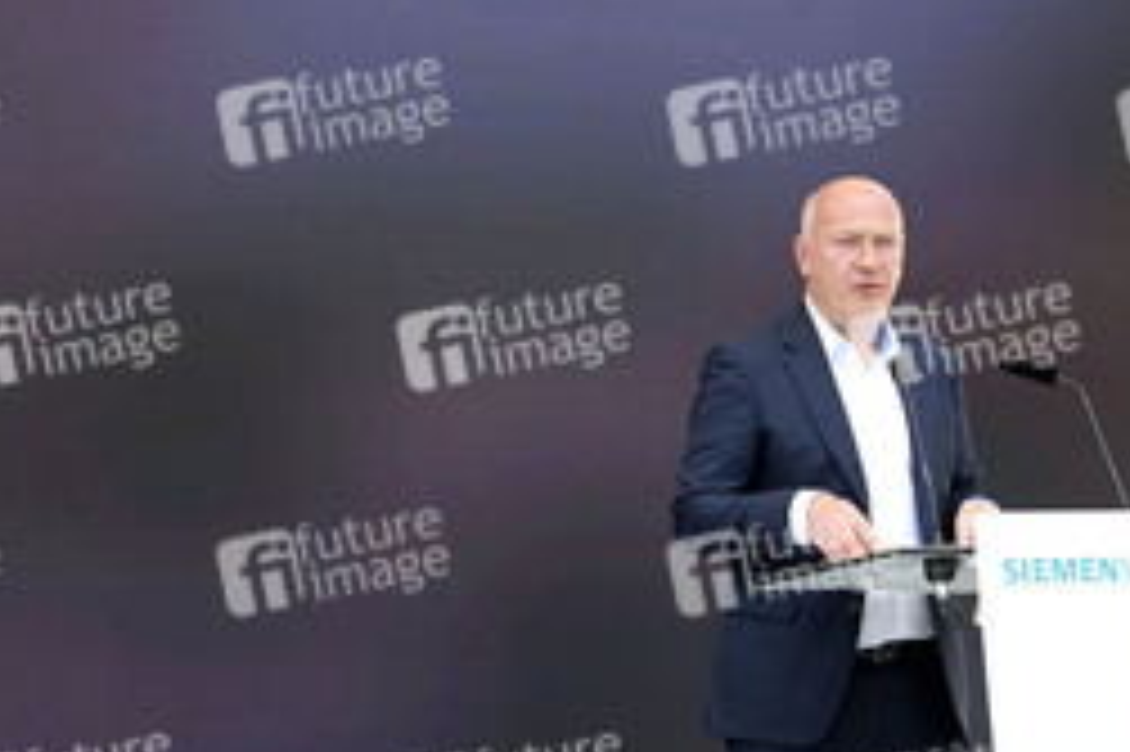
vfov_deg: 8.9
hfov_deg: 13.4
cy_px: 225
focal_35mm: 153
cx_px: 394
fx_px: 4799
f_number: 5
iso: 500
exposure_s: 1/500
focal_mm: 85
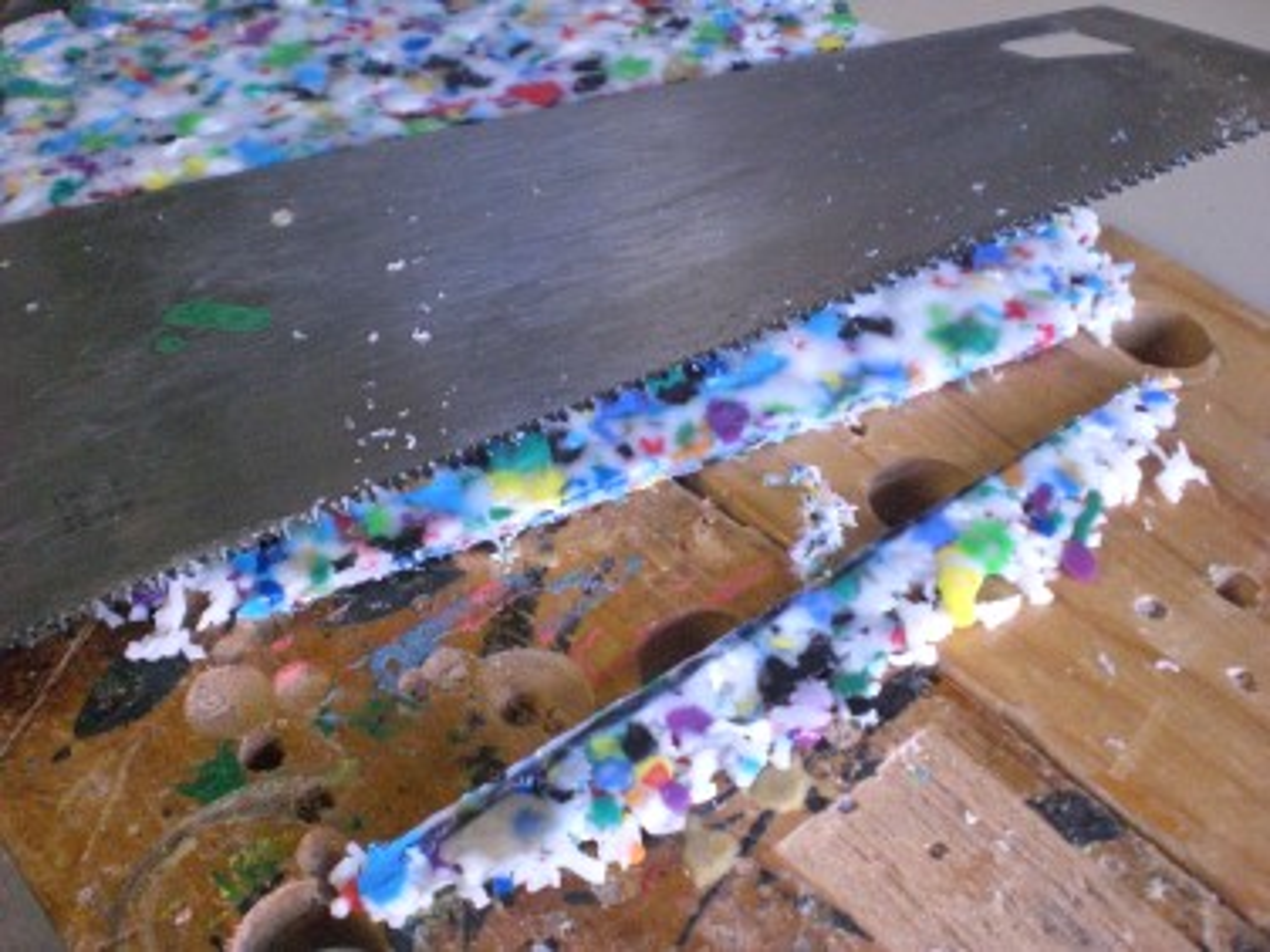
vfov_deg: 37.7
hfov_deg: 49.0
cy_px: 476
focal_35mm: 38
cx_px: 635
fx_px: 1394
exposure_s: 1/100
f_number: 3.1
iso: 800
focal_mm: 6.3
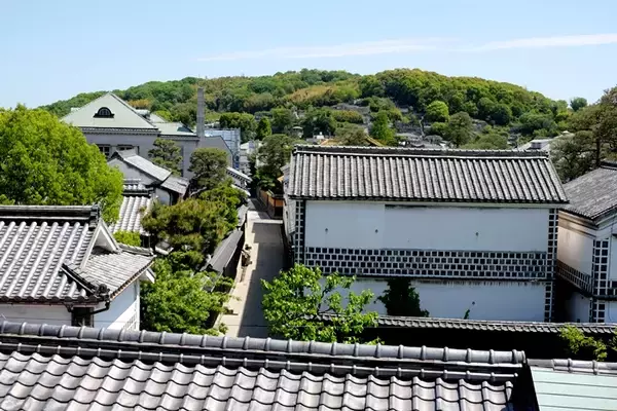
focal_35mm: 42
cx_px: 308
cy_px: 206
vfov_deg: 31.9
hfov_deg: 46.4
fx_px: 720
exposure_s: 1/500
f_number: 8
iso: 400
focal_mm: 27.7
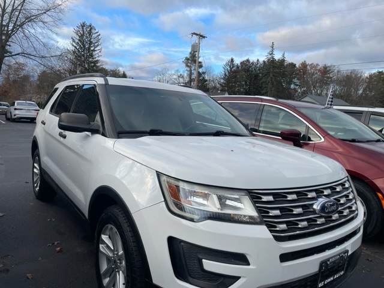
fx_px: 288
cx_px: 192
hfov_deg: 67.3
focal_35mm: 26
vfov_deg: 53.1
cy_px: 144
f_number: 1.6
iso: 32
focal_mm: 4.2
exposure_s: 1/910
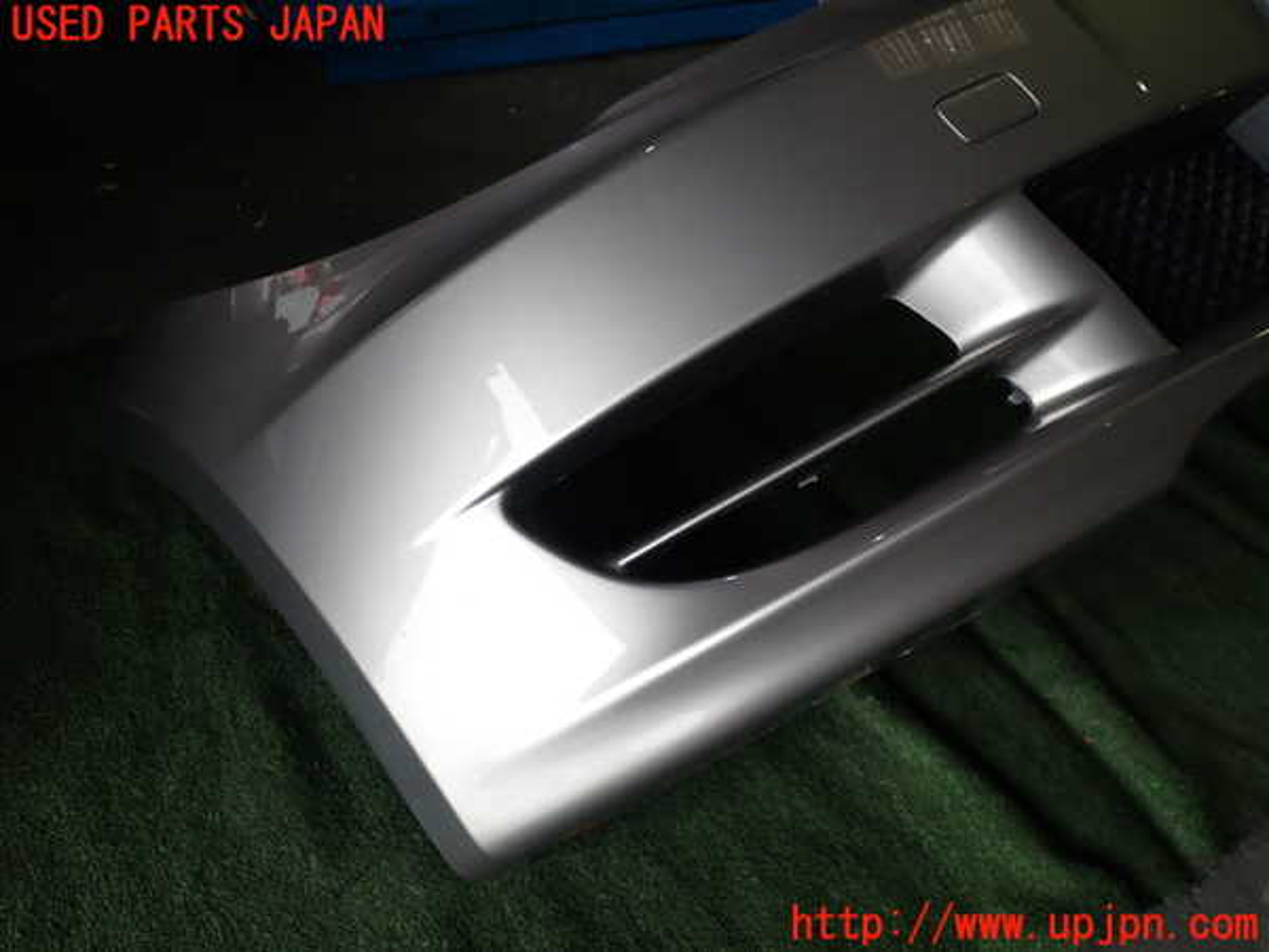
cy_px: 476
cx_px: 634
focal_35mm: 30
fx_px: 1100
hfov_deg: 60.0
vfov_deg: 46.8
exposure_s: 1/60
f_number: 3.2
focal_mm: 5.4
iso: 100
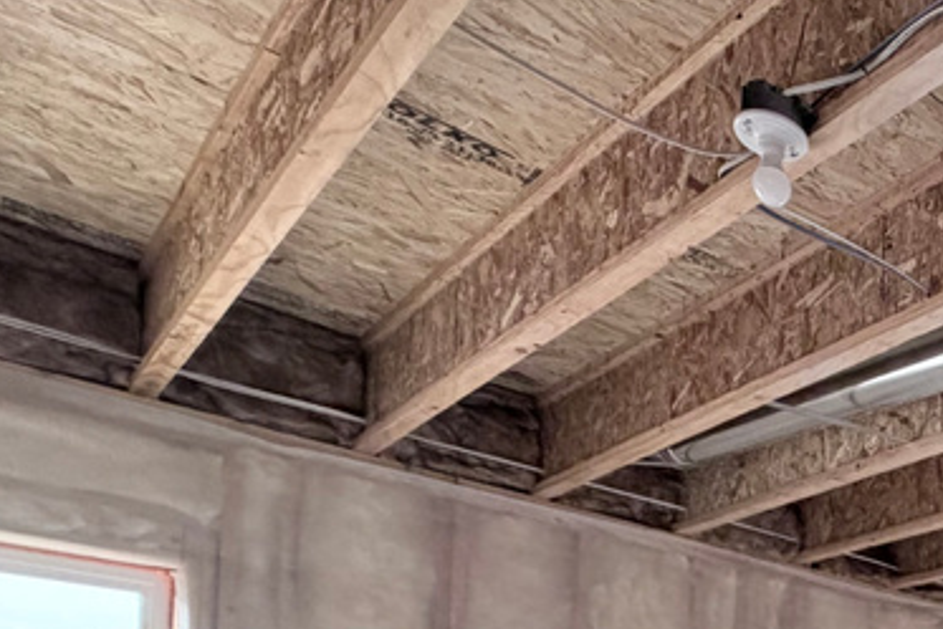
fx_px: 1048
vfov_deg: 27.6
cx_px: 1221
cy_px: 829
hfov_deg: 34.5
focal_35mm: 40
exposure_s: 1/121
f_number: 2.2
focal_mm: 2.22
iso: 250
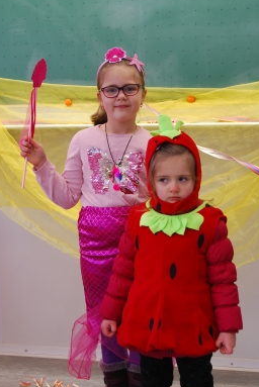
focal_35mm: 81
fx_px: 872
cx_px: 122
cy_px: 180
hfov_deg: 16.9
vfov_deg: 25.0
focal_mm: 46
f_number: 5.3
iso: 360
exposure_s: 1/30
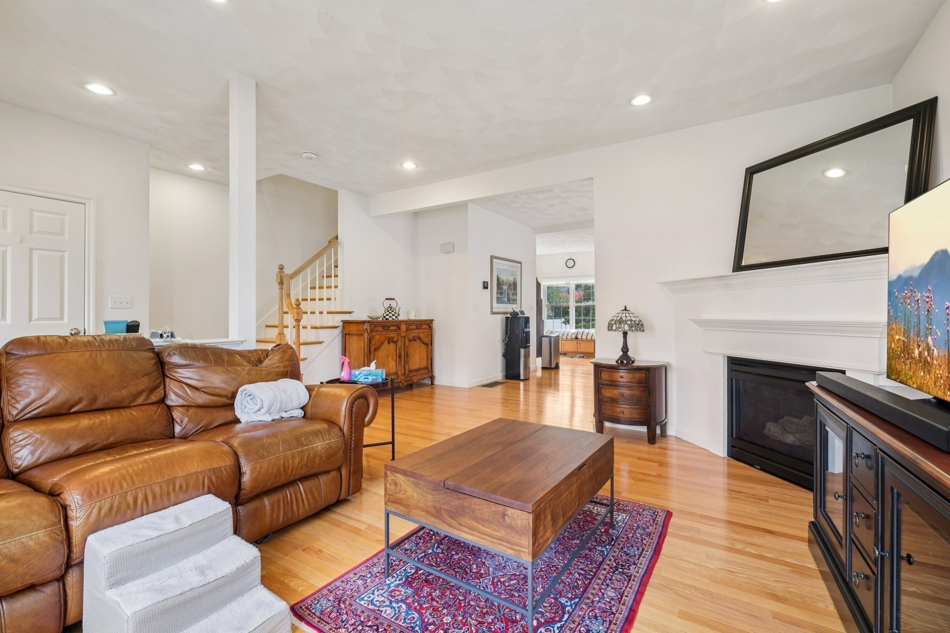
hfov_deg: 100.4
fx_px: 396
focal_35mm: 15
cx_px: 475
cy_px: 316
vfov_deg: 77.3
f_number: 5.6
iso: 400
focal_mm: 10
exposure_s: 1/15
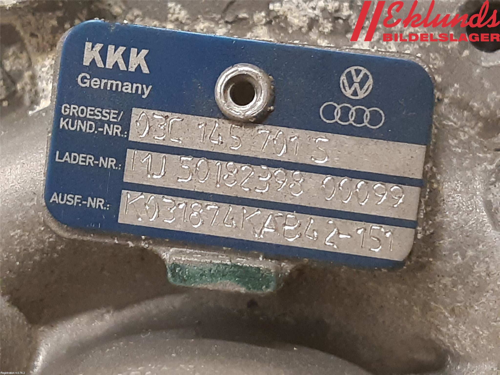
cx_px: 250
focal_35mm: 26
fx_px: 376
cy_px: 188
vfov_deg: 53.1
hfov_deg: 67.3
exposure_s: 1/50
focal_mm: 3.93
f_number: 1.7
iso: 200
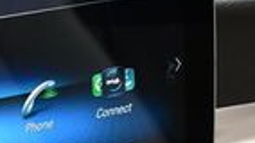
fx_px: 1150
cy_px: 277
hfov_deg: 12.4
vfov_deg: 6.9
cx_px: -40
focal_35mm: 170
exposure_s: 1/250
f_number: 3.5
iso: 560
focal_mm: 18
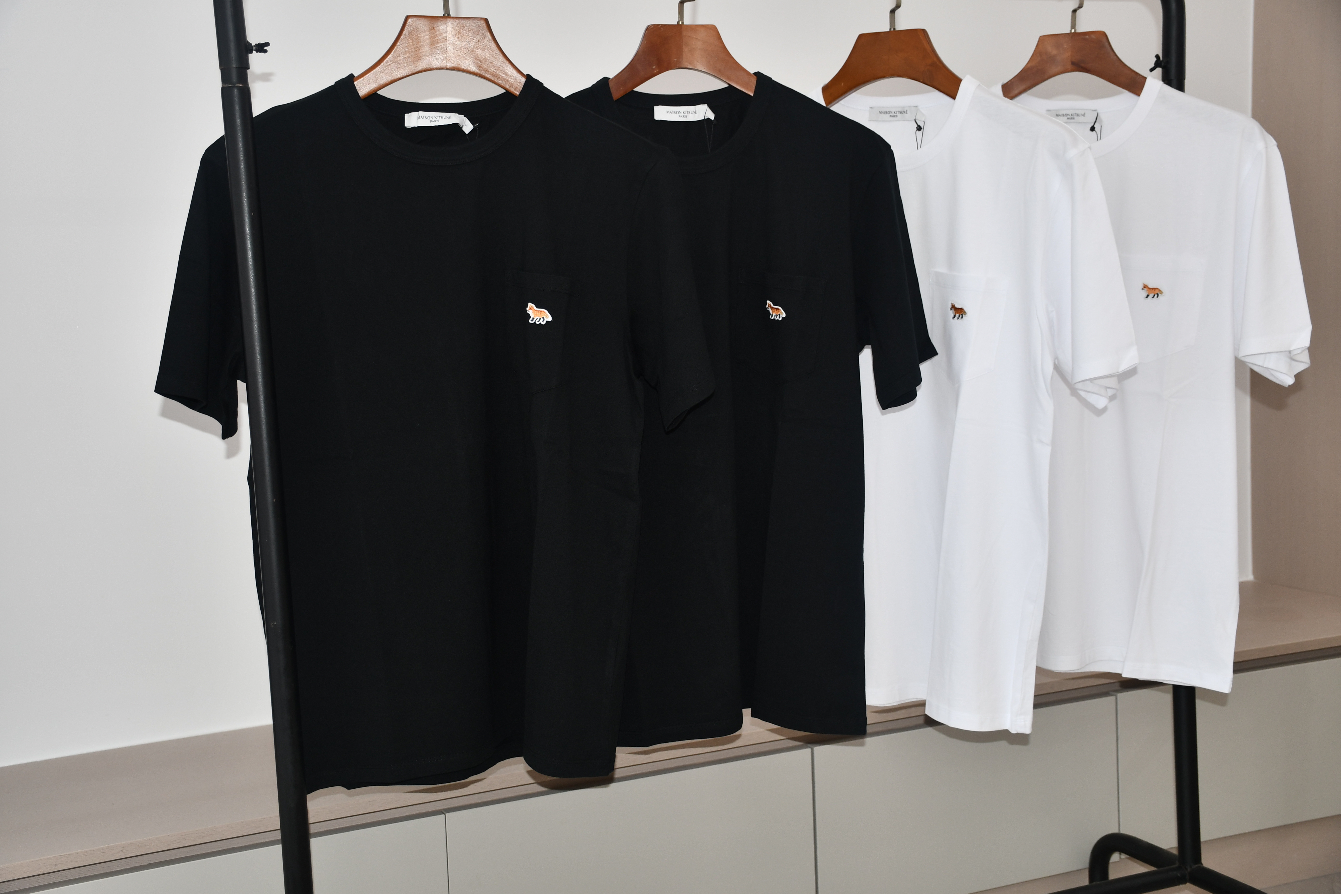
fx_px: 1490
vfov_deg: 33.4
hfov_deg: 48.5
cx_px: 670
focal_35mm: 40
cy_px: 447
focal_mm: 27
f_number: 4
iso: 200
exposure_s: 1/125
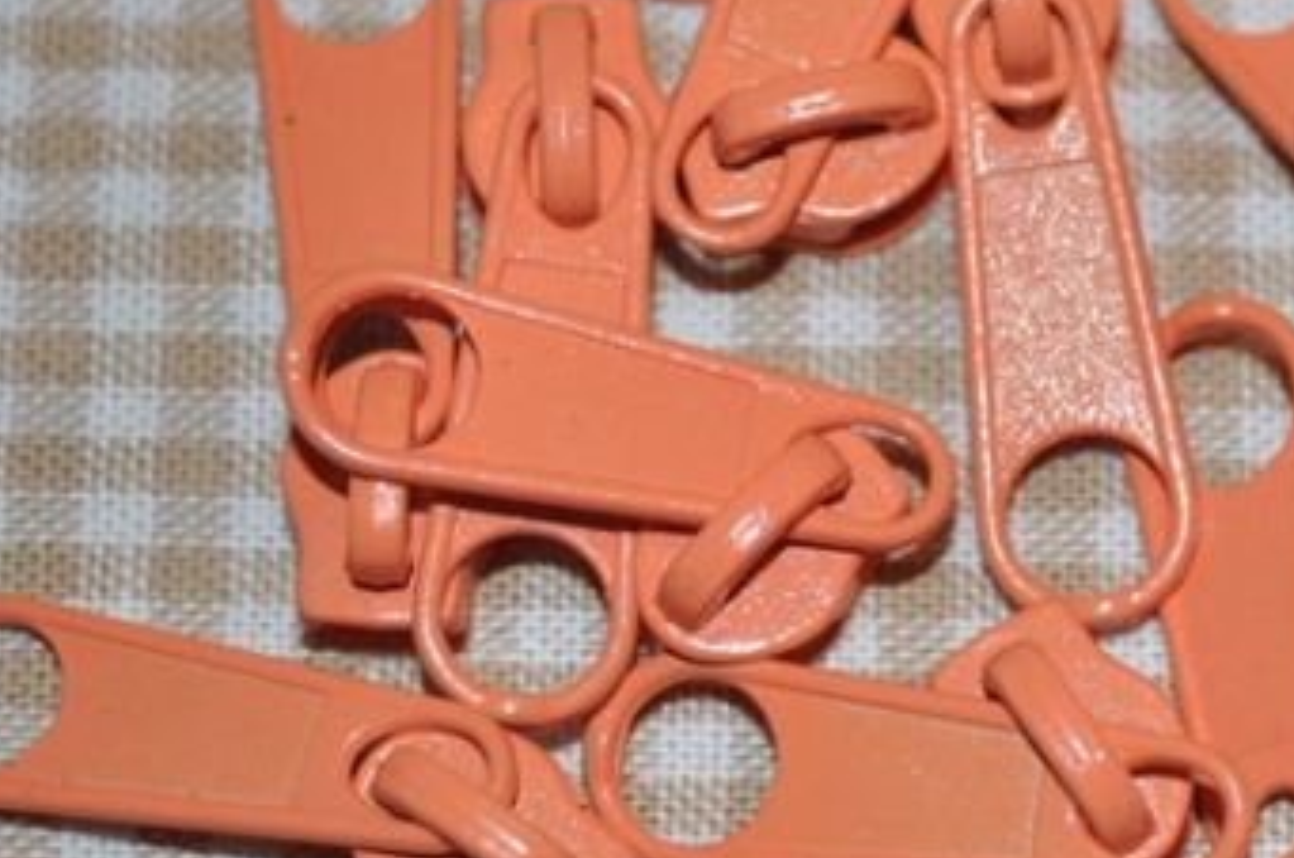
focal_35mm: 169
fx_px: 6063
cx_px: 1093
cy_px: 264
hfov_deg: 12.1
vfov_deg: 8.1
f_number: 5.3
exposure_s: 1/60
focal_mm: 48
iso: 200
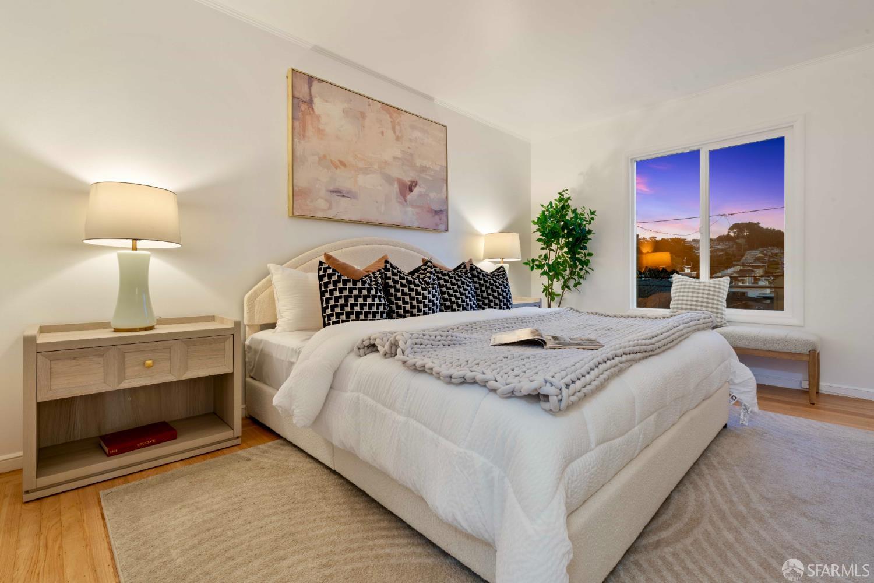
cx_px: 437
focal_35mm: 16
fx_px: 388
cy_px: 292
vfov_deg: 73.7
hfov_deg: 96.7
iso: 200
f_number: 14
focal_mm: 16
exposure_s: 1.6
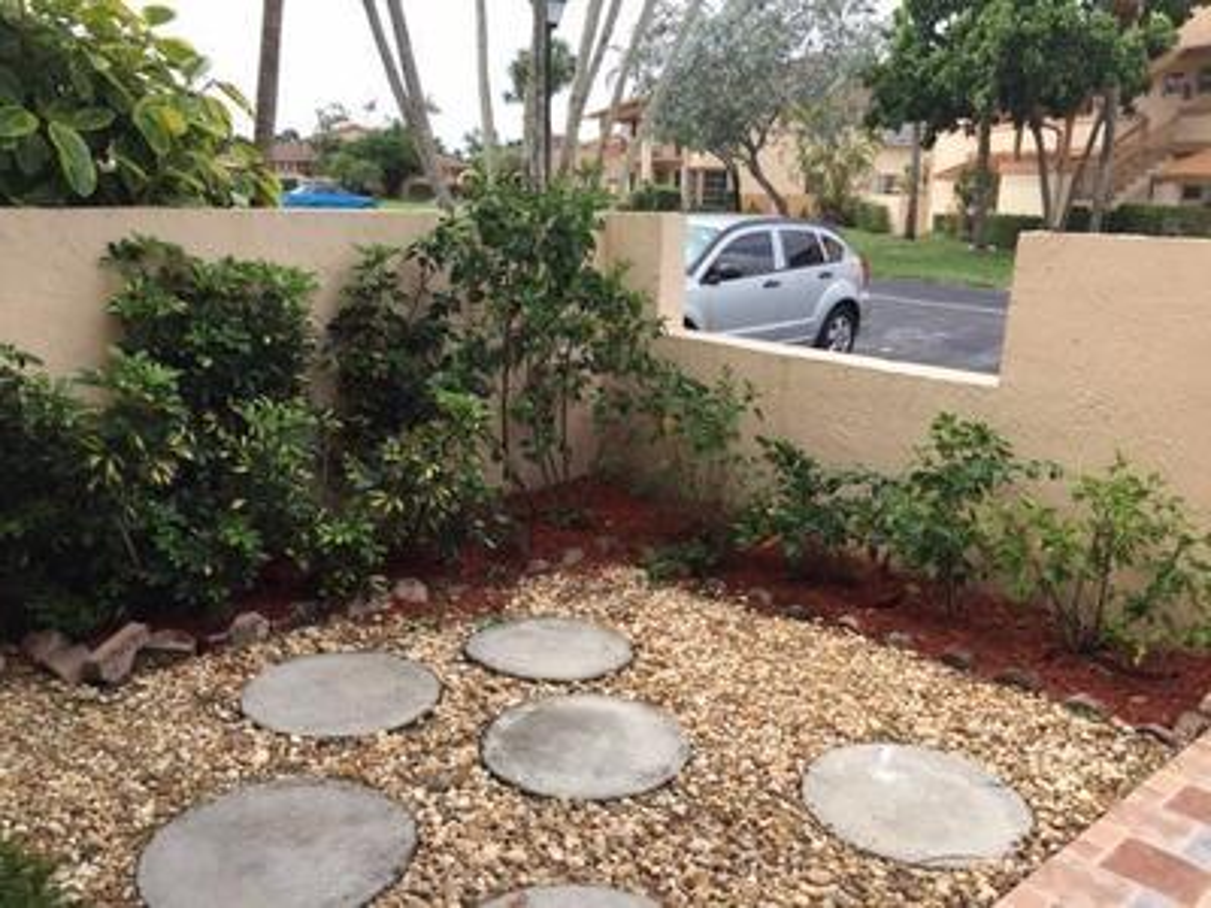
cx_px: 606
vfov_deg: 48.2
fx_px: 1015
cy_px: 454
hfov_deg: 61.7
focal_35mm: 29
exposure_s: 1/920
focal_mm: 4.15
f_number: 2.2
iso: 32
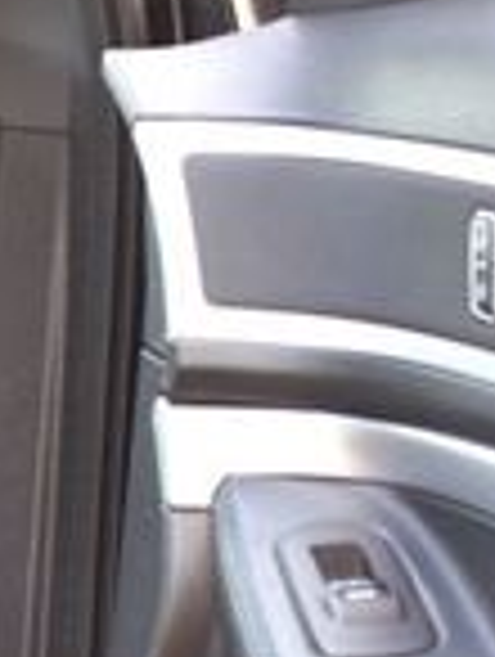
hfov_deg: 9.4
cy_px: 742
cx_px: -585
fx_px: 2759
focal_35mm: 145
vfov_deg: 13.3
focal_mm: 23
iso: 720
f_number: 4
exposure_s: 1/60
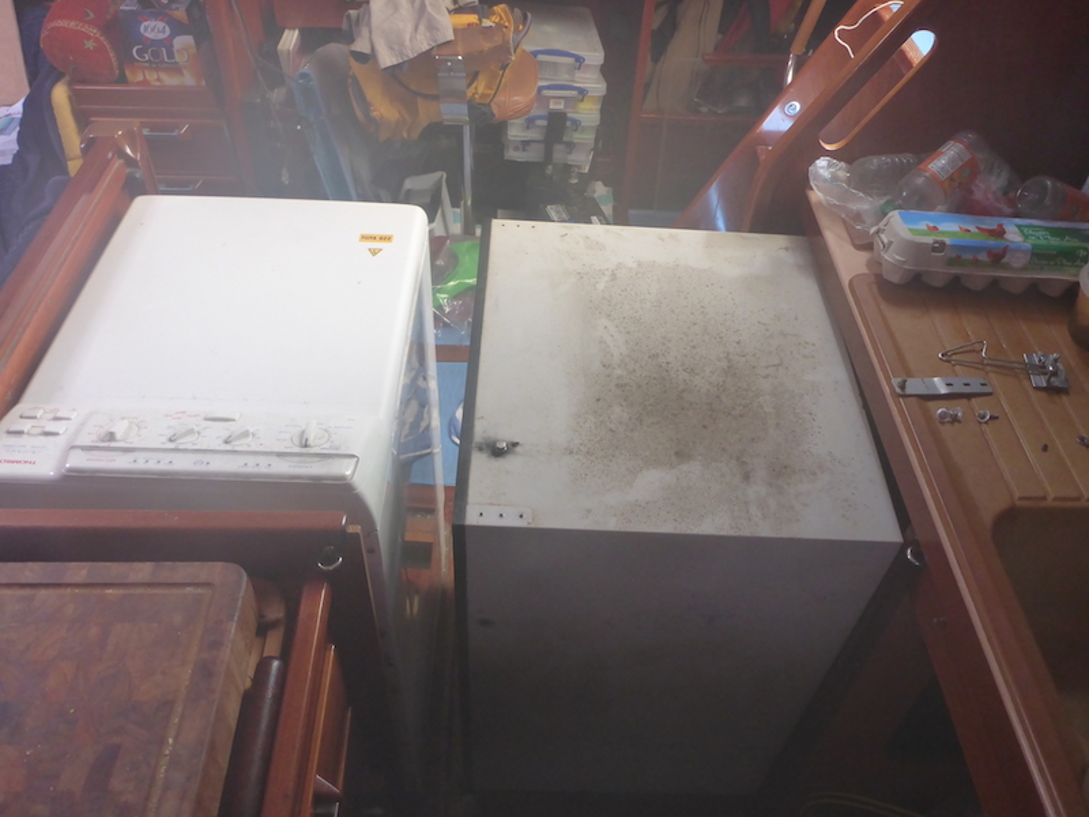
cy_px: 408
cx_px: 544
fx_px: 881
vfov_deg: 49.7
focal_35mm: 28
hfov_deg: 63.4
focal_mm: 4.9
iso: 400
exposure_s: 1/60
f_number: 3.3
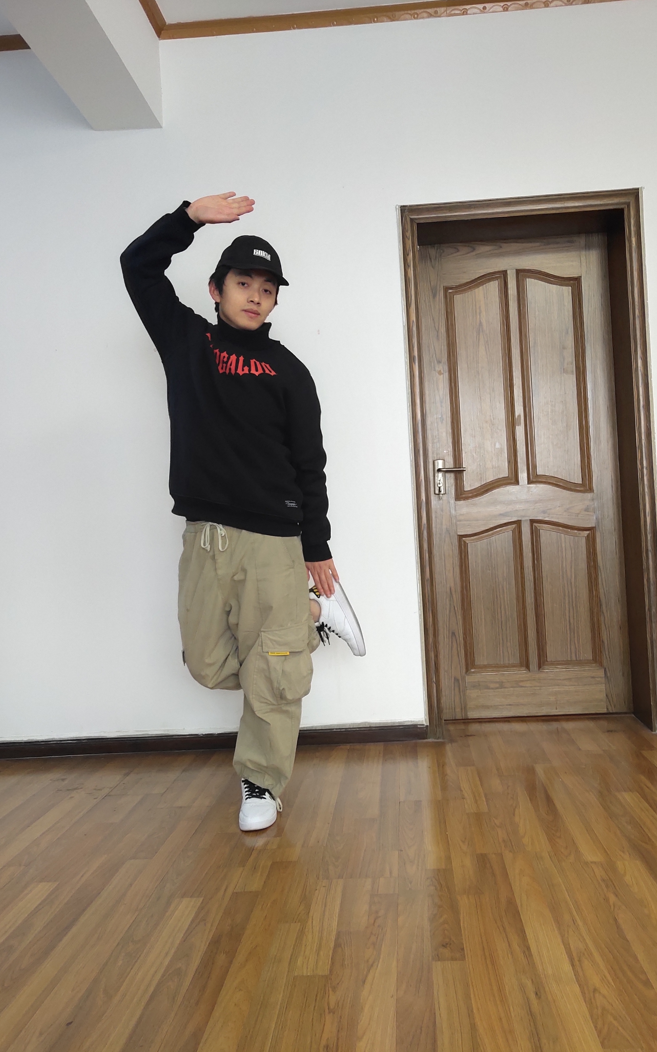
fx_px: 888
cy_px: 529
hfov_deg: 40.5
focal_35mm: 31
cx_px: 366
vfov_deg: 61.2
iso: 196
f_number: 1.8
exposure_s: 1/50
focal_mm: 4.27
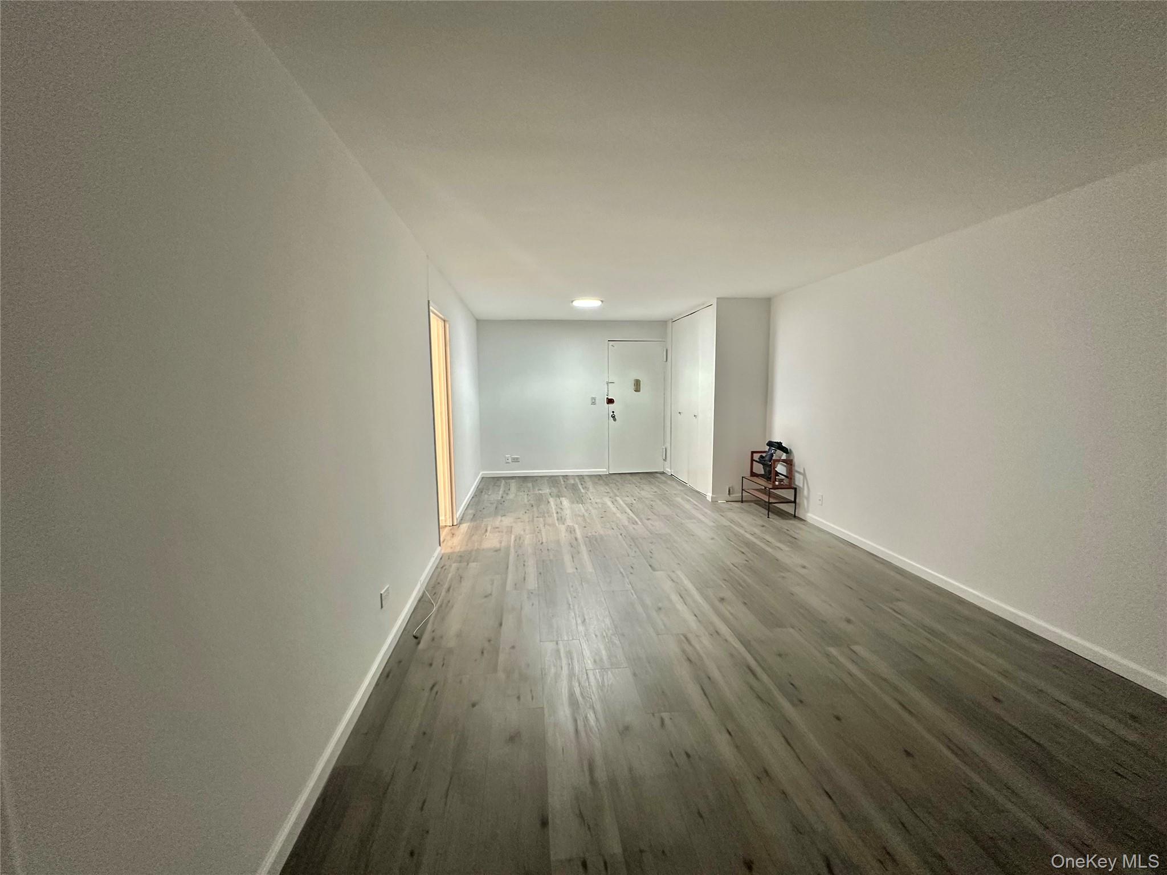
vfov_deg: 85.7
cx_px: 584
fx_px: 472
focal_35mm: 14
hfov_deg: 102.1
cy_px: 438
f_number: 2.2
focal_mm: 2.22
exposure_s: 1/60
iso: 250
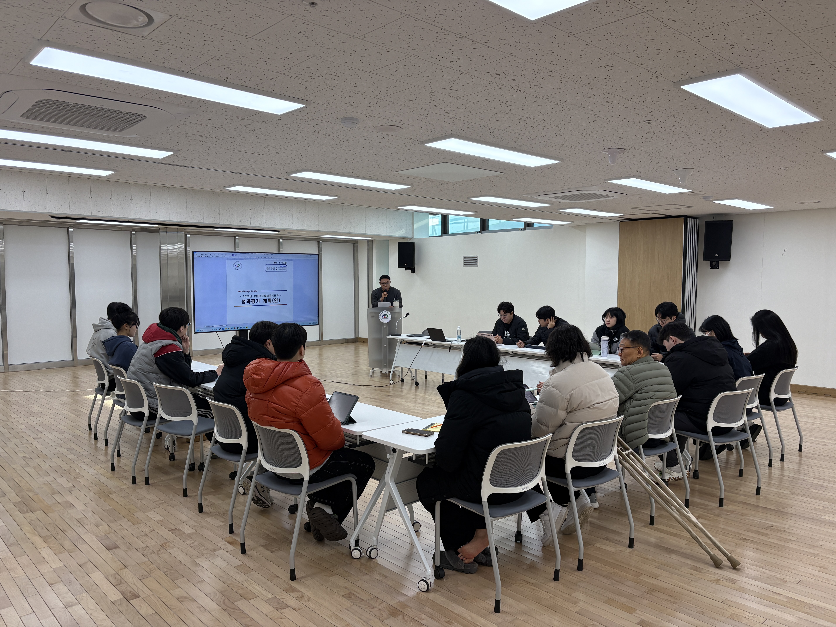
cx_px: 418
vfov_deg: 53.1
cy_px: 314
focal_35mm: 26
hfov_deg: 67.3
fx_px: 628
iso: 64
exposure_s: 1/212
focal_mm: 5.96
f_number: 1.6
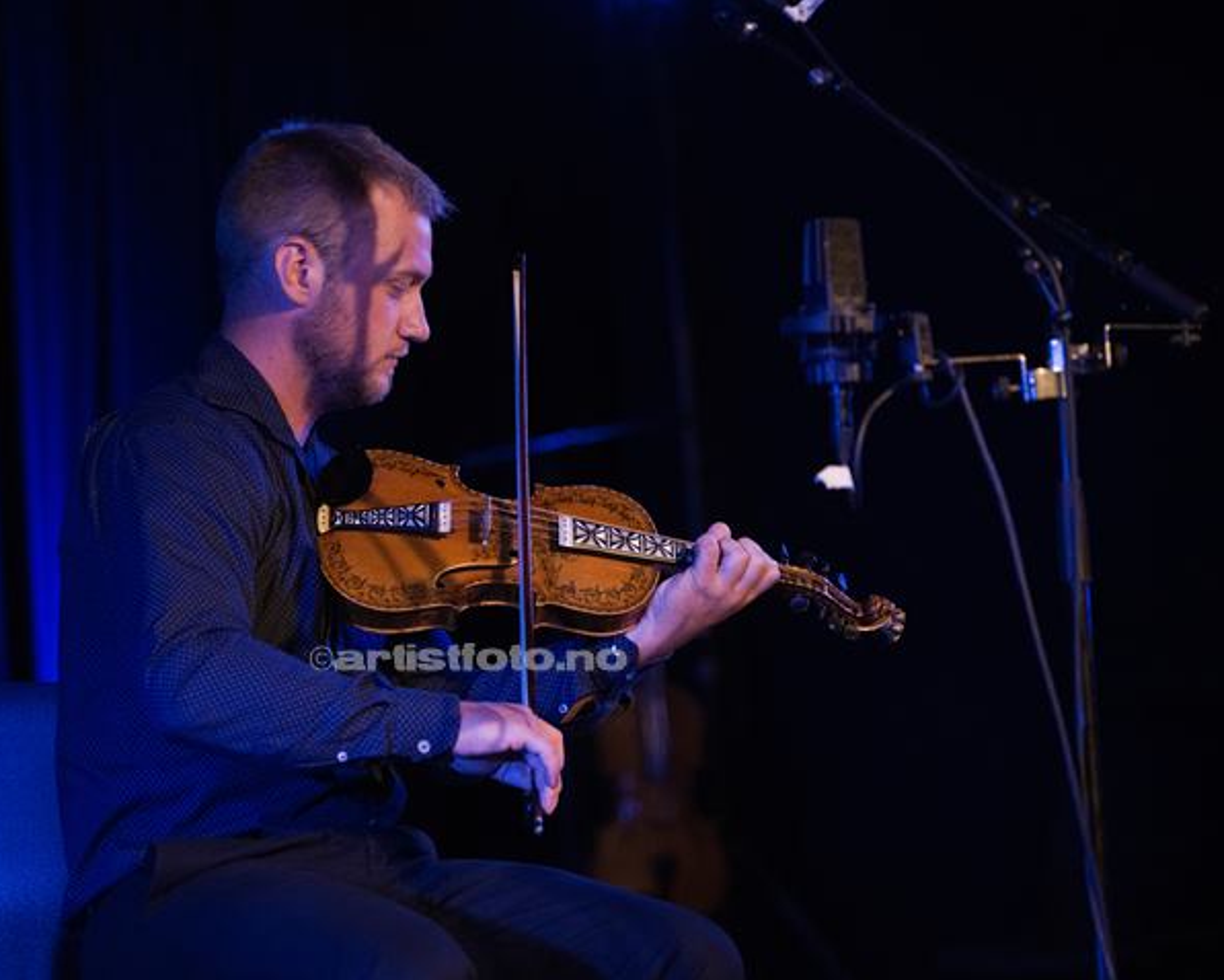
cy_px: 491
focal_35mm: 153
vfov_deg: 10.1
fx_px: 5543
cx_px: 528
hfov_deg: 12.6
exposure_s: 1/640
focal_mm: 135
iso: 4000
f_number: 2.8
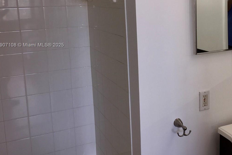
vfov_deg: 27.8
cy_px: 45
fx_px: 309
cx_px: 175
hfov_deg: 40.0
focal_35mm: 48
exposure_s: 1/34
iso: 32
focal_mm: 4.15
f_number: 2.2
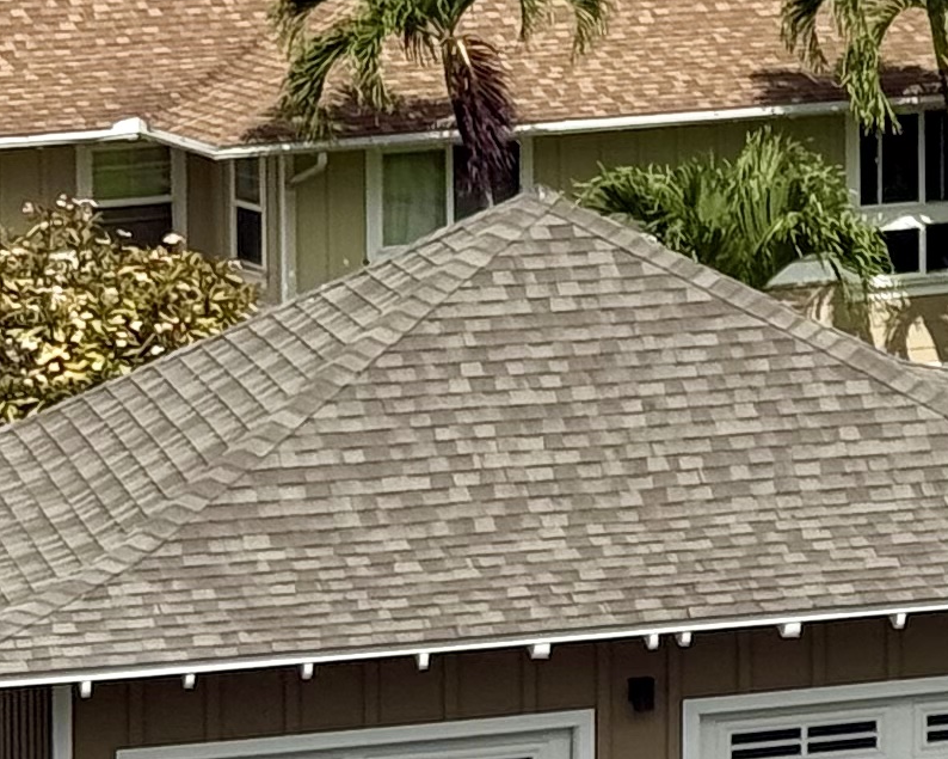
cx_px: 2243
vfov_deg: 6.4
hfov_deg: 7.6
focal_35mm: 238
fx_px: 6677
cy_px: -453
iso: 64
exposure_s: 1/7143
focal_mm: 6.76
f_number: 1.78
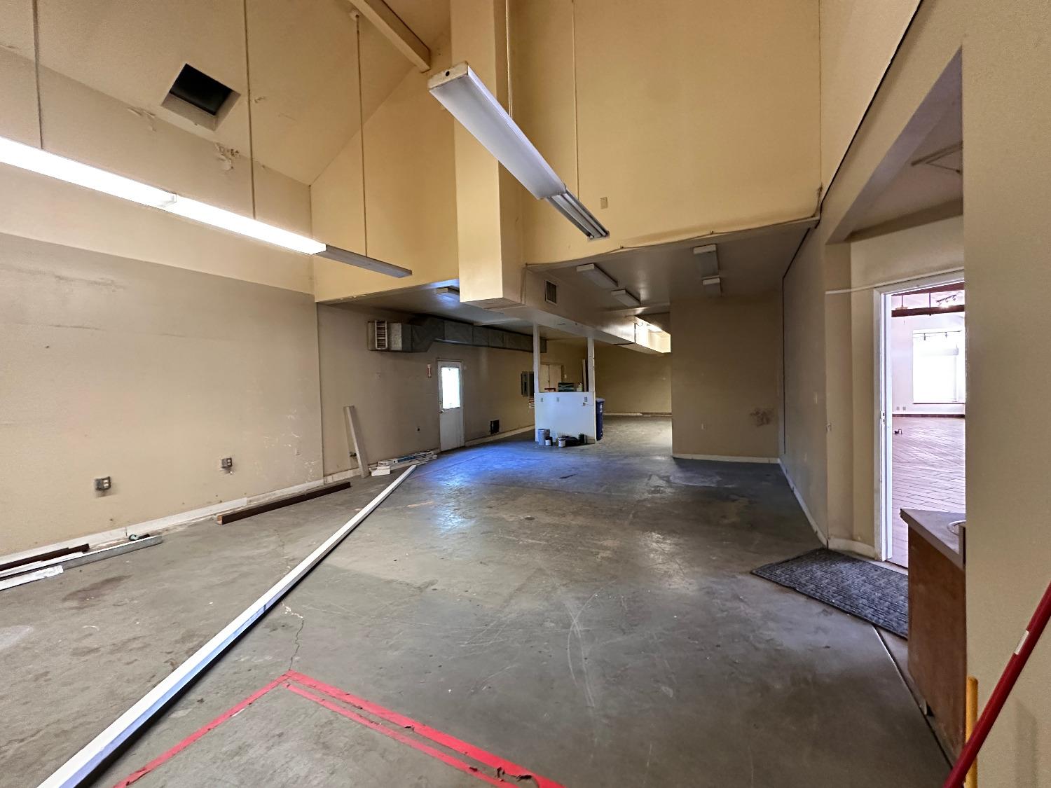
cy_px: 394
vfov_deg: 85.7
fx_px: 425
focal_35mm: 14
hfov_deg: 102.1
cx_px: 526
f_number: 2.2
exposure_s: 1/60
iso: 800
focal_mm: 2.22
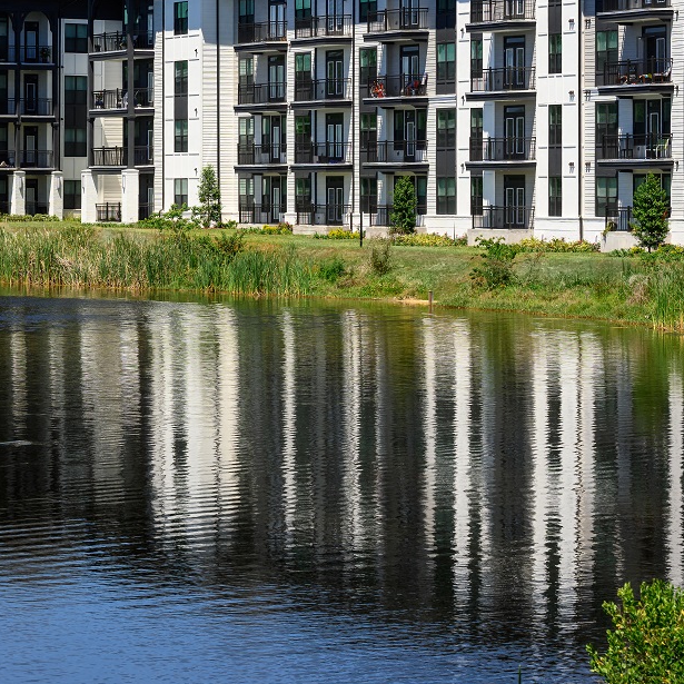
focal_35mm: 145
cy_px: 198
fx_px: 3242
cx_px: -60
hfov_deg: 11.9
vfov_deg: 12.0
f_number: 9
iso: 100
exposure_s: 1/320
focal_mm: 70
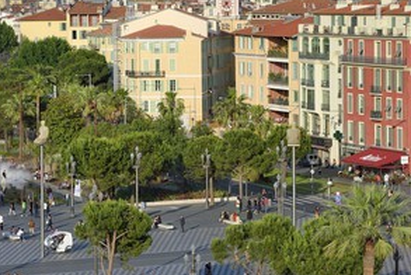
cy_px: 84
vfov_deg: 9.4
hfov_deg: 14.0
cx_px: 257
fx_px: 1668
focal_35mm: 146
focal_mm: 102
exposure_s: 1/320
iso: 200
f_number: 10
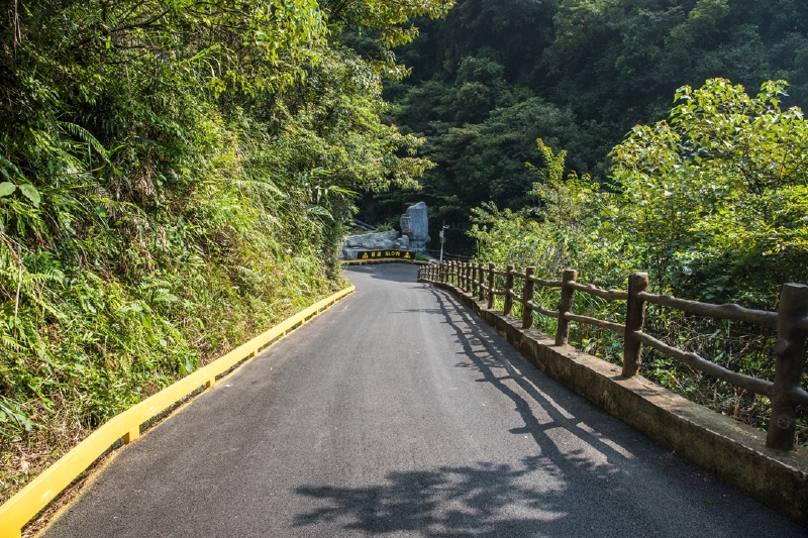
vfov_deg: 53.1
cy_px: 269
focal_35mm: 24
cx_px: 404
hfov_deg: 73.8
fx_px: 539
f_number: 11
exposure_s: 1/100
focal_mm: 24
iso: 100
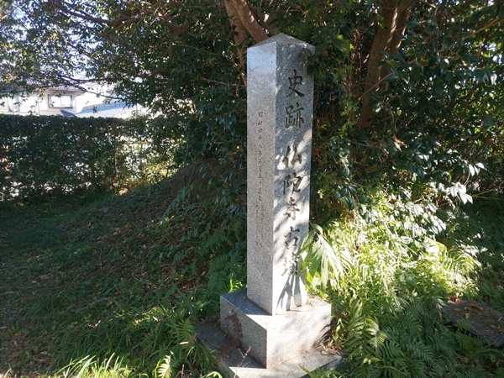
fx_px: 466
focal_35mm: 32
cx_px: 252
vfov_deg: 44.2
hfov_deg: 56.8
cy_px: 189
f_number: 2
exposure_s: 1/181
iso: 160
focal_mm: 4.5
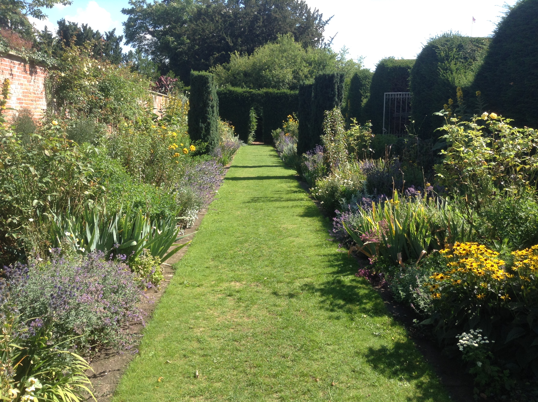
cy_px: 201
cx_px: 269
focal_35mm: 33
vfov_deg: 42.8
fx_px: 512
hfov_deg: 55.4
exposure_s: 1/439
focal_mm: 3.3
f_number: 2.4
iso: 25
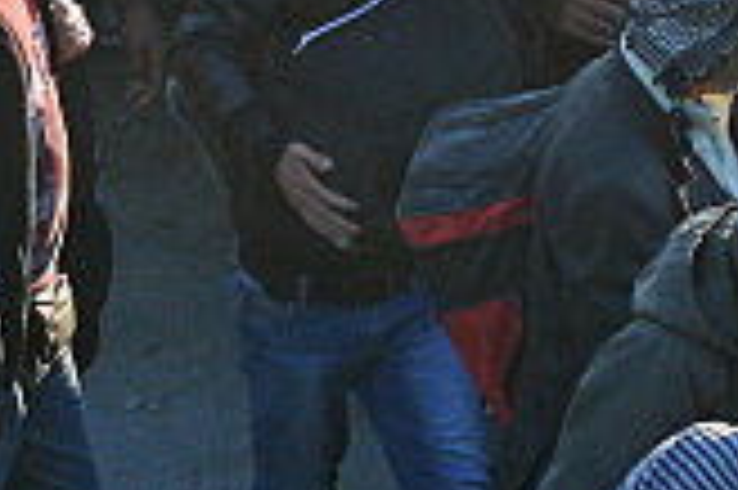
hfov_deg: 5.5
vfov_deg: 3.6
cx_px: 630
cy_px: -791
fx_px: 7680
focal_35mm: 375
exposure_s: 1/1250
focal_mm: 60
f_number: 8
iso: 1400
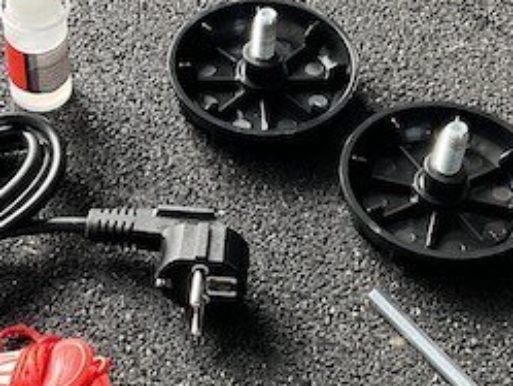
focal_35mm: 93
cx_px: 119
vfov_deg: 15.9
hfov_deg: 20.9
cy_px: 235
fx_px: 1379
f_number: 1.8
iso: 80
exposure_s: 1/60
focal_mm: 3
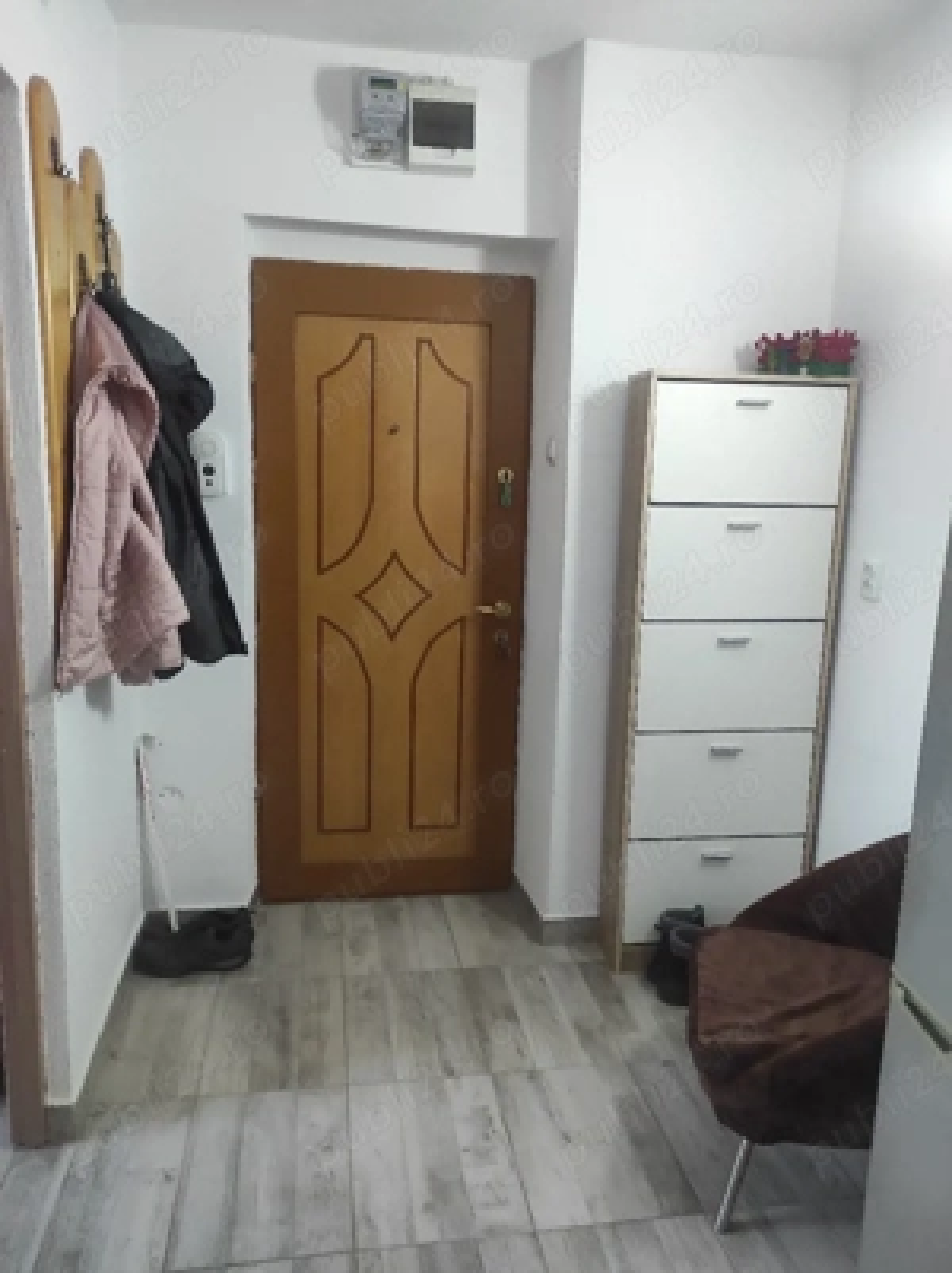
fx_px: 918
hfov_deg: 54.8
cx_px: 476
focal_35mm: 25
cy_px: 636
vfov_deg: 69.4
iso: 605
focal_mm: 5.43
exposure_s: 1/33
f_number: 1.89
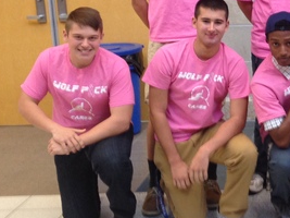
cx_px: 305
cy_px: 85
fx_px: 745
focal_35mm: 89
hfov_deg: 21.1
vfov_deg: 16.6
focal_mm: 4.12
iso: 100
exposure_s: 1/20
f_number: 2.4
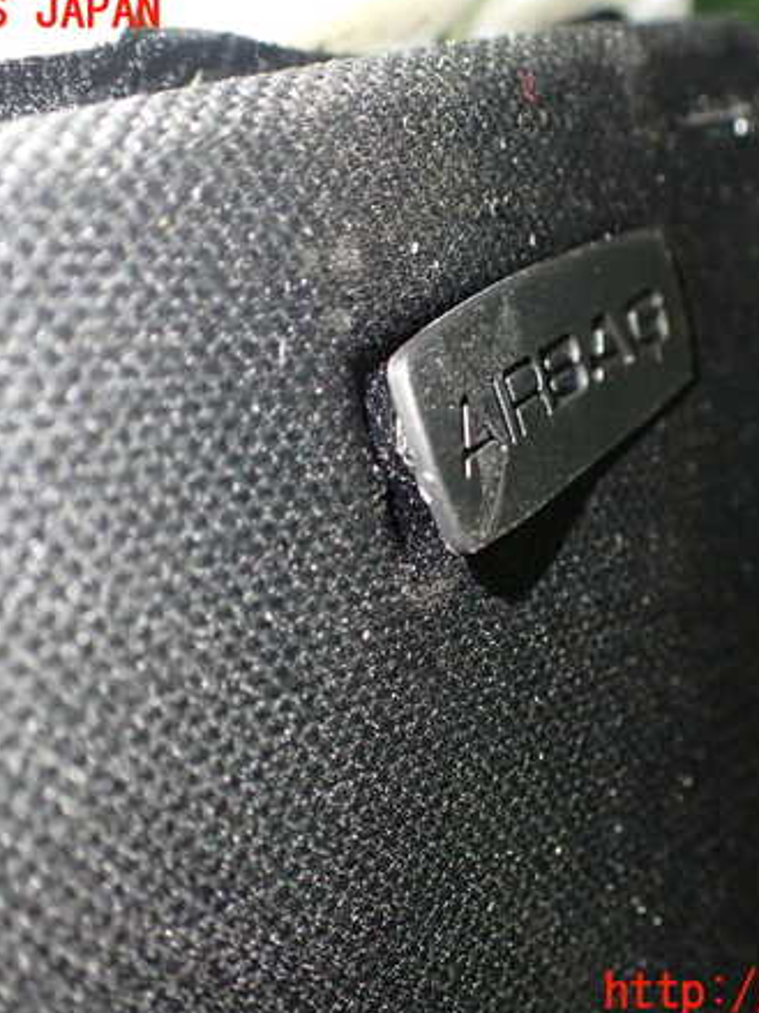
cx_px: 434
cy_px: 503
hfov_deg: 35.1
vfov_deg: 45.8
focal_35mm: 41
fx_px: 1199
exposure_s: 1/50
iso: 800
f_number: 2.3
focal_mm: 5.4
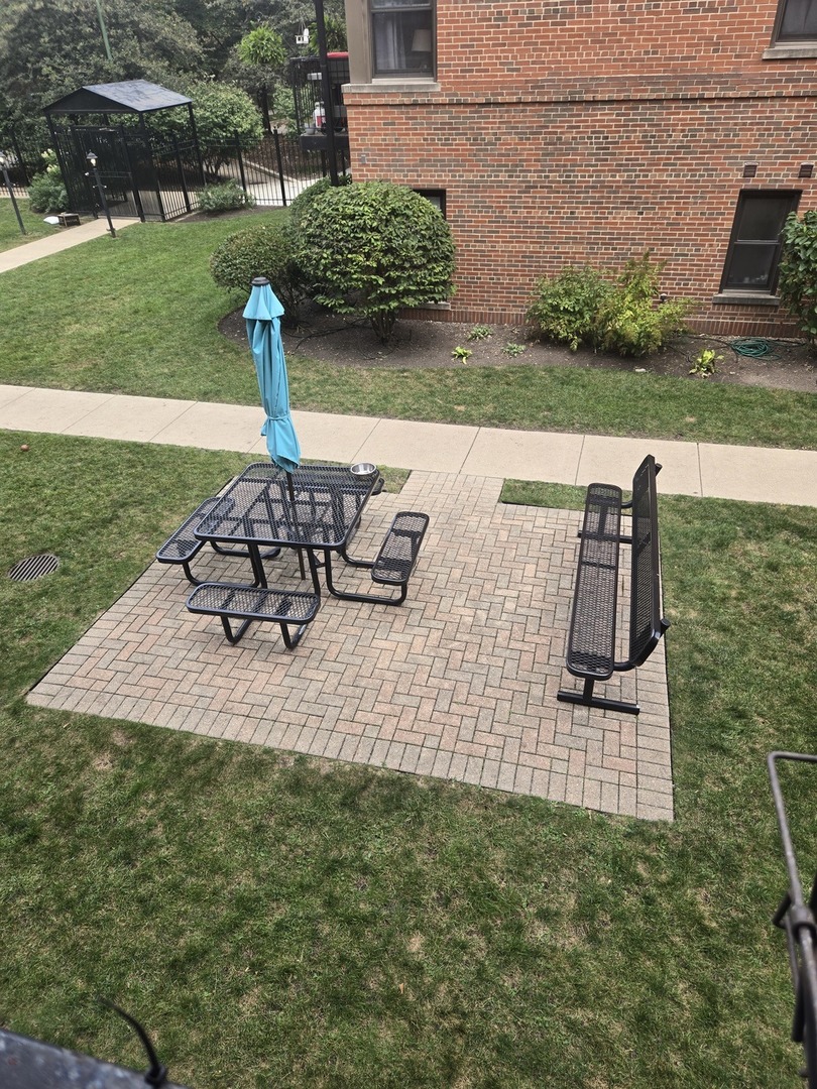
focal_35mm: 23
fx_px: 724
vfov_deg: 73.9
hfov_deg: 58.9
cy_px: 544
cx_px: 408
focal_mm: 5.4
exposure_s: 1/253
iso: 25
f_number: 1.8
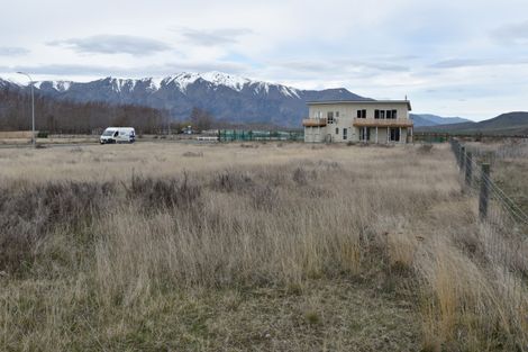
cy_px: 176
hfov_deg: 53.1
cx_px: 264
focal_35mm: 36
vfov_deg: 36.8
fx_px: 528
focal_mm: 24
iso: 100
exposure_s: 1/200
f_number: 9
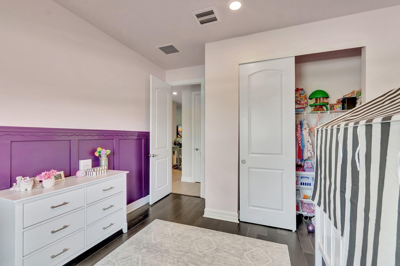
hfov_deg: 100.4
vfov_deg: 77.2
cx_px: 200
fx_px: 167
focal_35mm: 15
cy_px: 133
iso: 640
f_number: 8
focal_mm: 10
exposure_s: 1/13
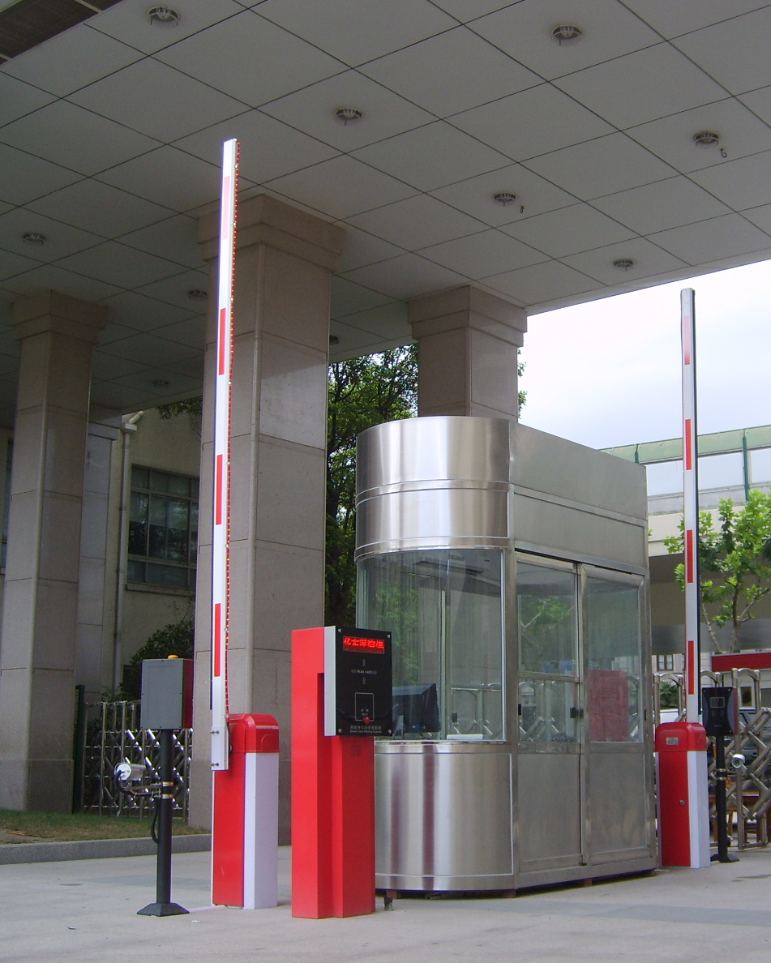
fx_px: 1312
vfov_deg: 40.3
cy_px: 477
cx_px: 556
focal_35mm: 46
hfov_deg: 32.3
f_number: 2.8
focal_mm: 5.8
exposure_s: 1/90
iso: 50
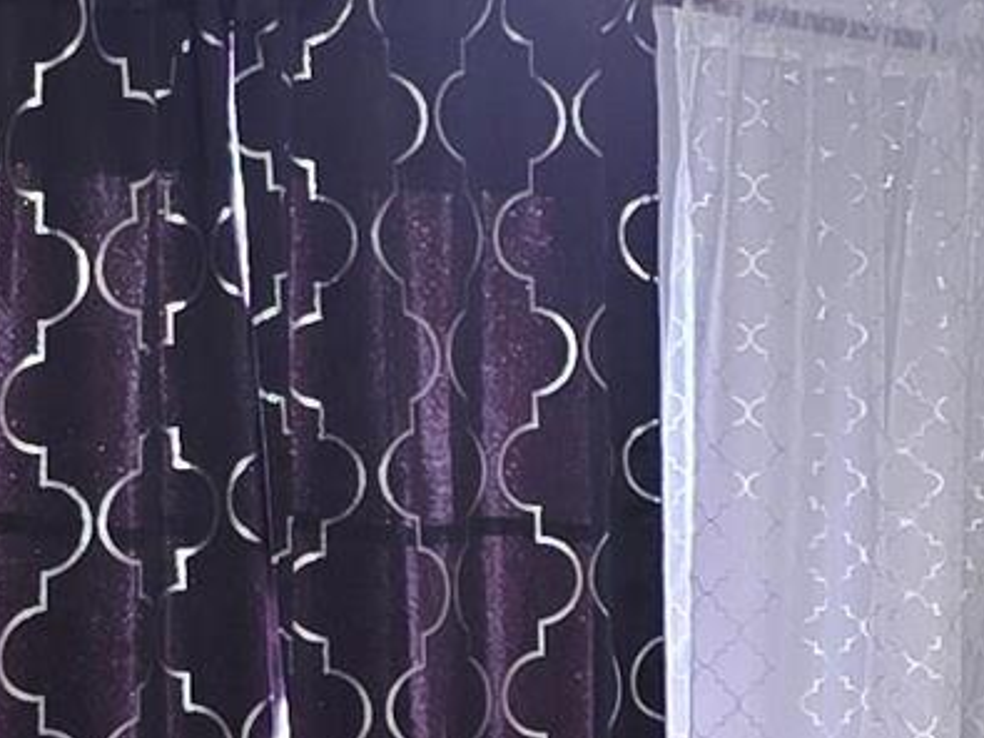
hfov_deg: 11.0
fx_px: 5087
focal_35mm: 179
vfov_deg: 8.0
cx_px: 506
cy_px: 1394
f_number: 1.7
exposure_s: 1/120
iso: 250
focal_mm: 6.3
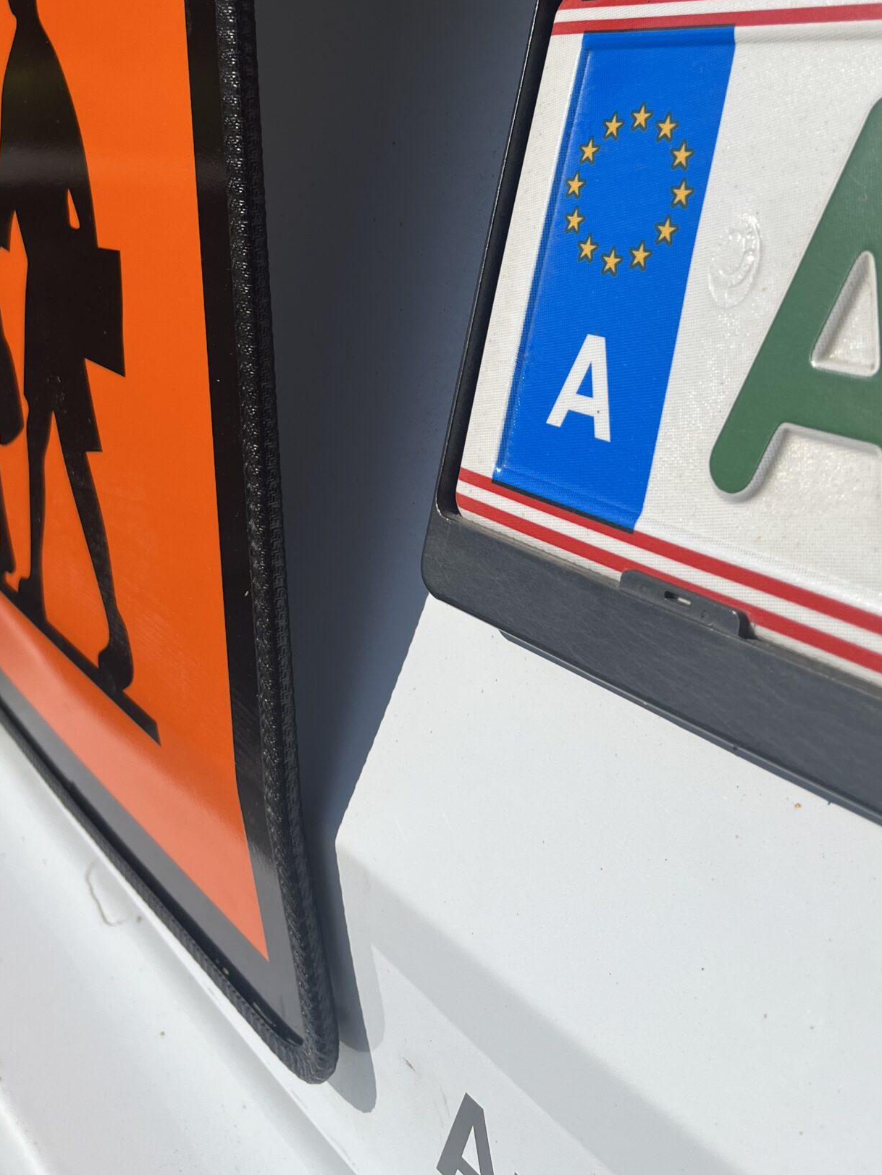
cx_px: 346
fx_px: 1392
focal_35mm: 41
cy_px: 274
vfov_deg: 44.0
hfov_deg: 35.0
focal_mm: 5.1
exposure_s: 1/7353
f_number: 1.6
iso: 50
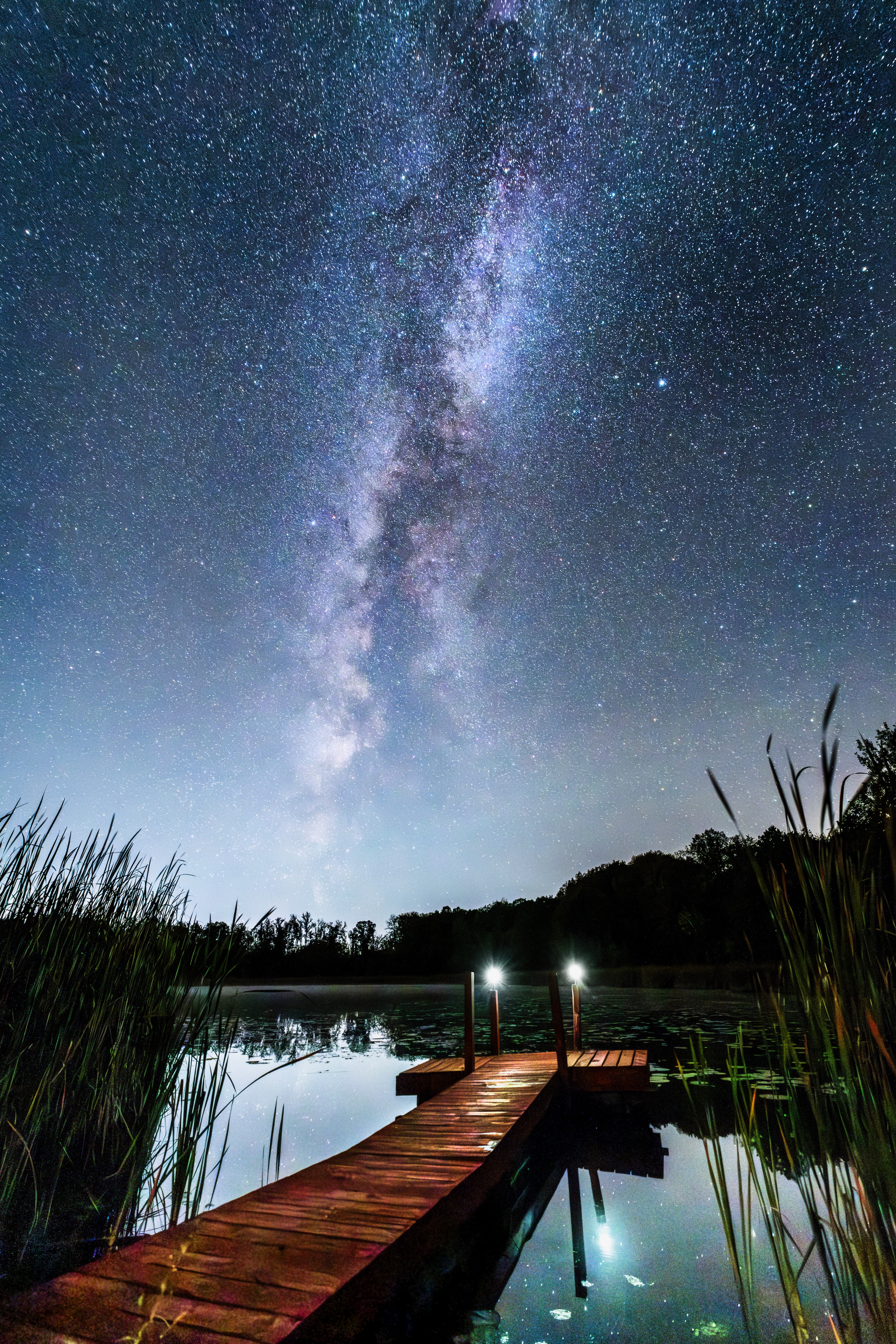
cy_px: 672
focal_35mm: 15
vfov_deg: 100.4
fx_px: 560
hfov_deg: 77.3
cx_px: 448
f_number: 2.8
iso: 6400
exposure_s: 20
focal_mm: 10
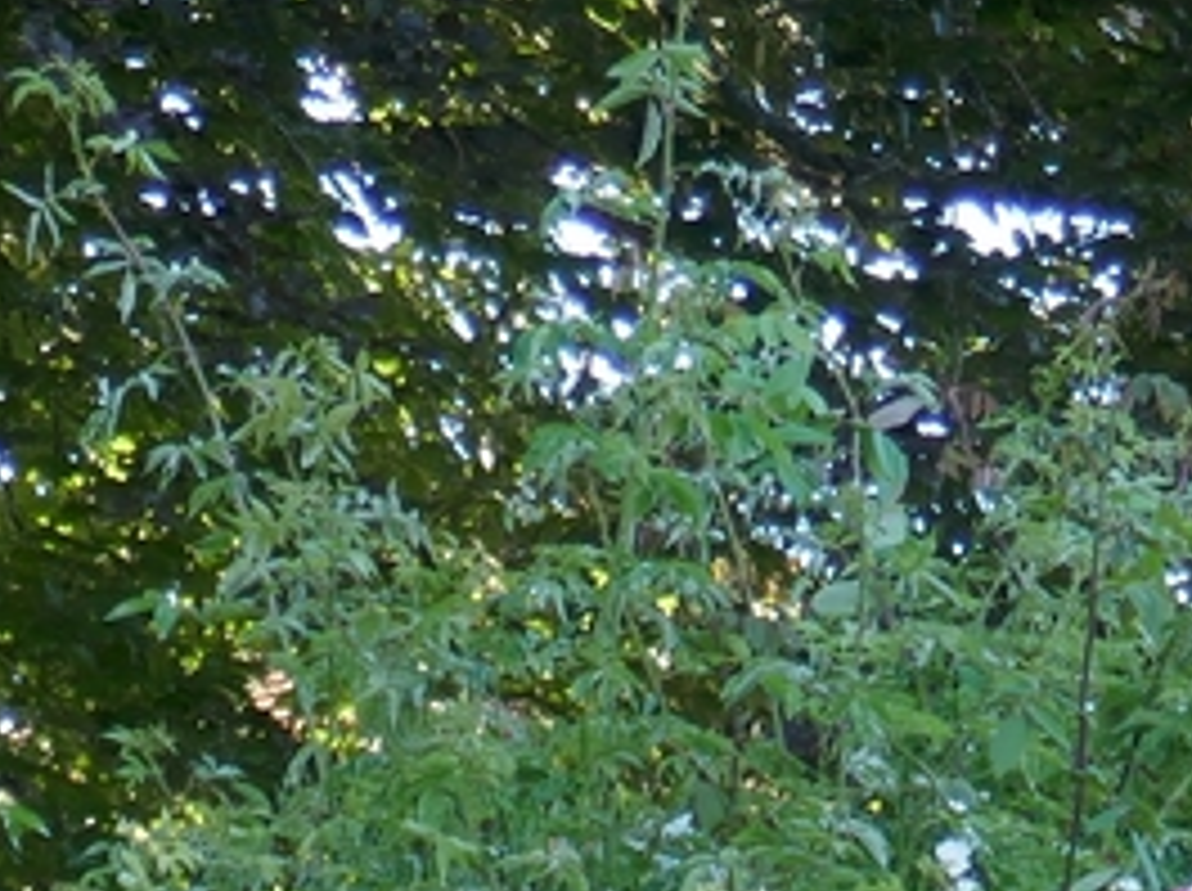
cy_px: 2122
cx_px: 630
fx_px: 7600
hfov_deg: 9.0
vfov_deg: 6.4
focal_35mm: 221
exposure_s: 1/80
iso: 160
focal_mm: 13.8
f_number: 3.6
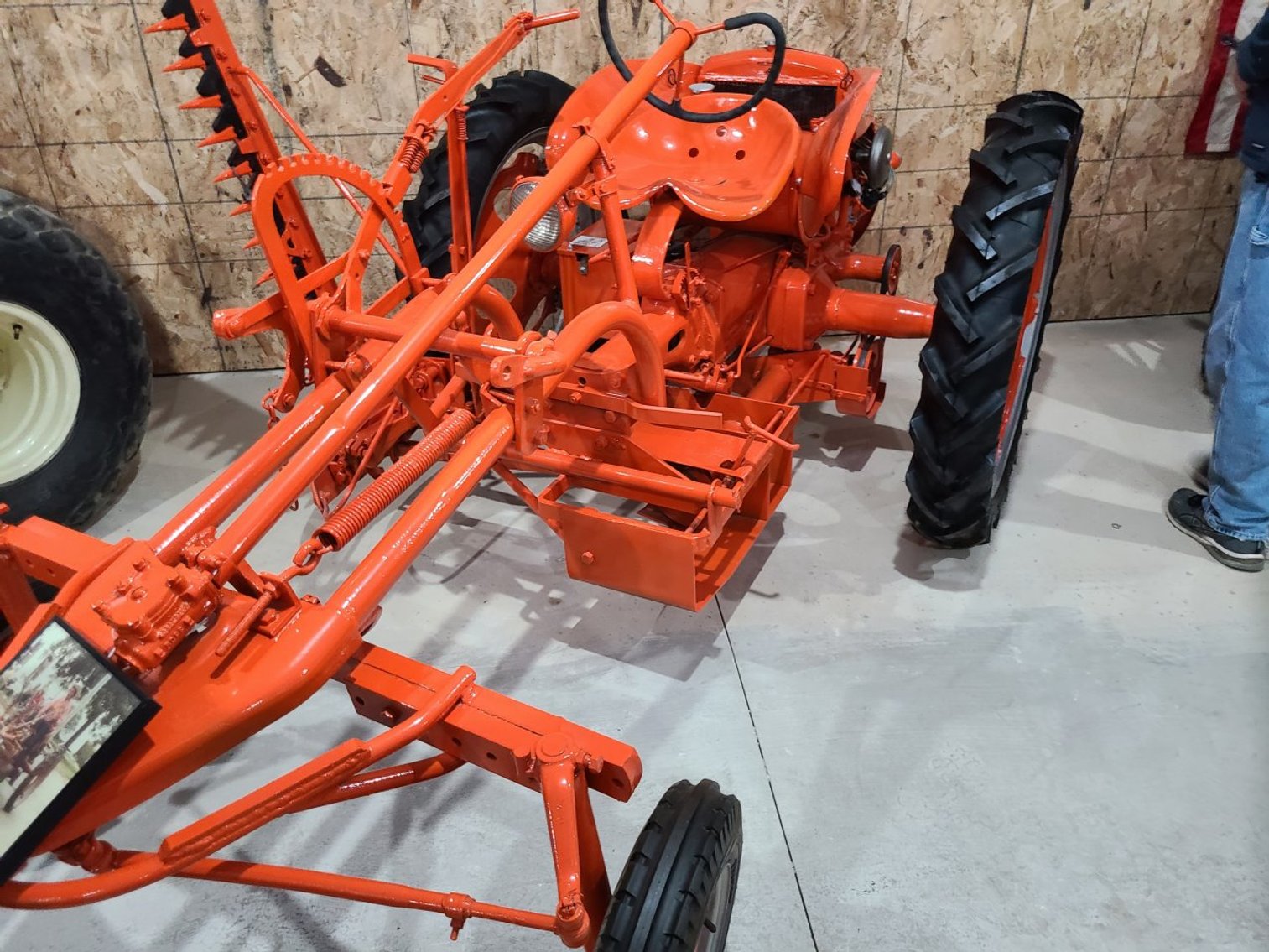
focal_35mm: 26
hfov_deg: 67.3
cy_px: 476
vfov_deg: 53.1
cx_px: 634
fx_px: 953
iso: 400
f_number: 1.8
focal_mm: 5.4
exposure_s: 1/39
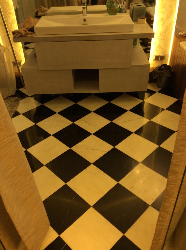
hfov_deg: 44.1
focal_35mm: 32
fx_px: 230
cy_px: 125
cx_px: 93
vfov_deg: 56.9
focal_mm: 3.3
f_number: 2.4
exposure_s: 1/24
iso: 100
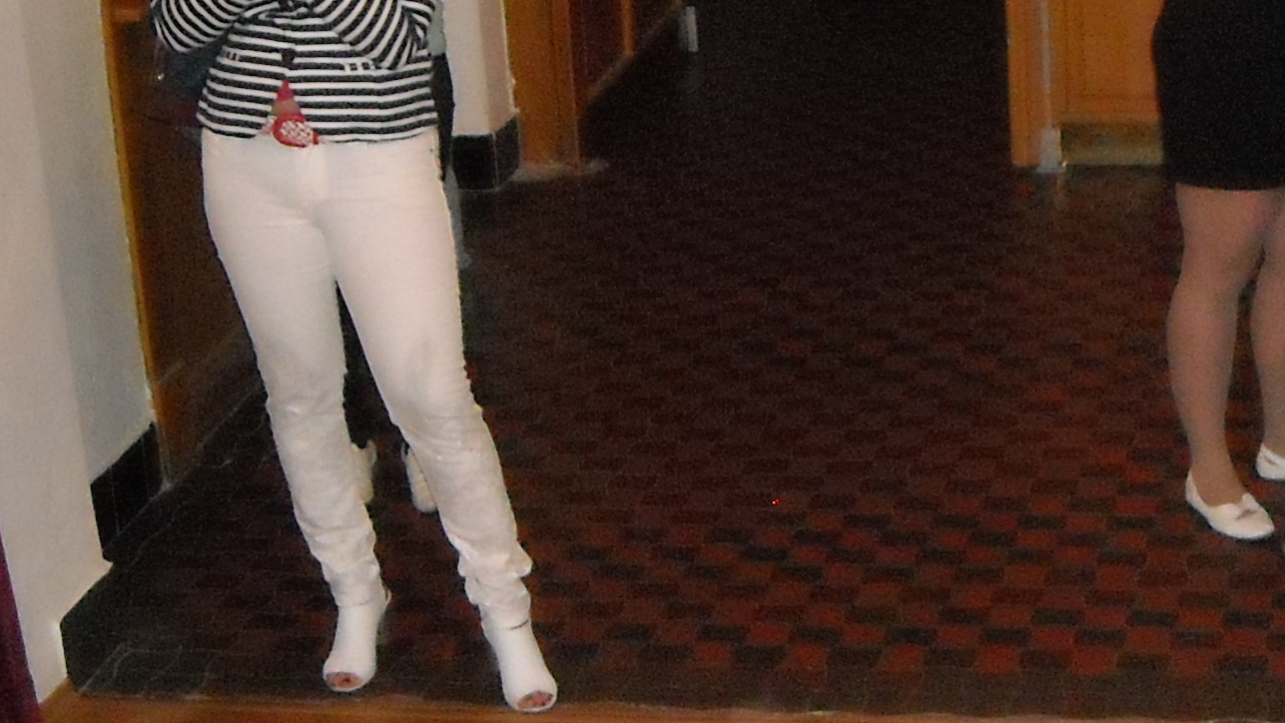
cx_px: 1192
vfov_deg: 13.3
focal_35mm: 91
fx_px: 3101
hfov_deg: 22.7
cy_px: 196
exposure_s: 1/60
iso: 702
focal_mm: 5.7
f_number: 2.8
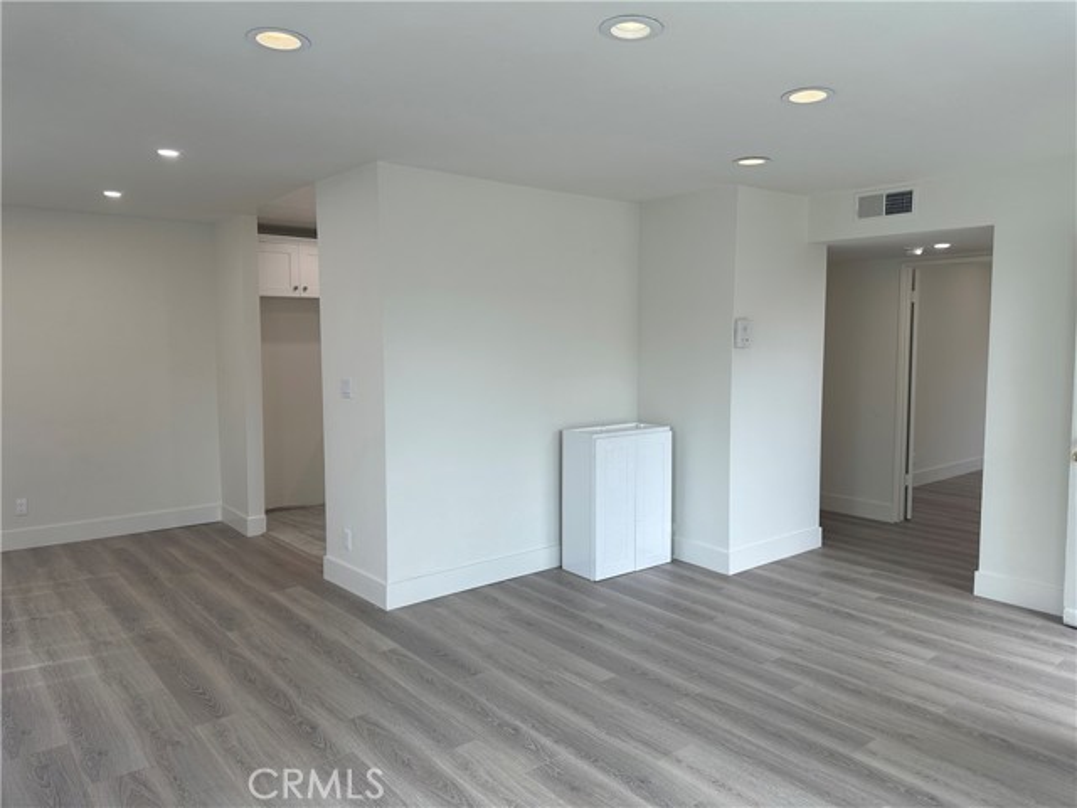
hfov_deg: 71.6
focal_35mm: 24
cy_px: 404
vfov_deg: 56.8
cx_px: 538
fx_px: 747
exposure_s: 1/317
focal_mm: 6.86
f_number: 1.78
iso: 80
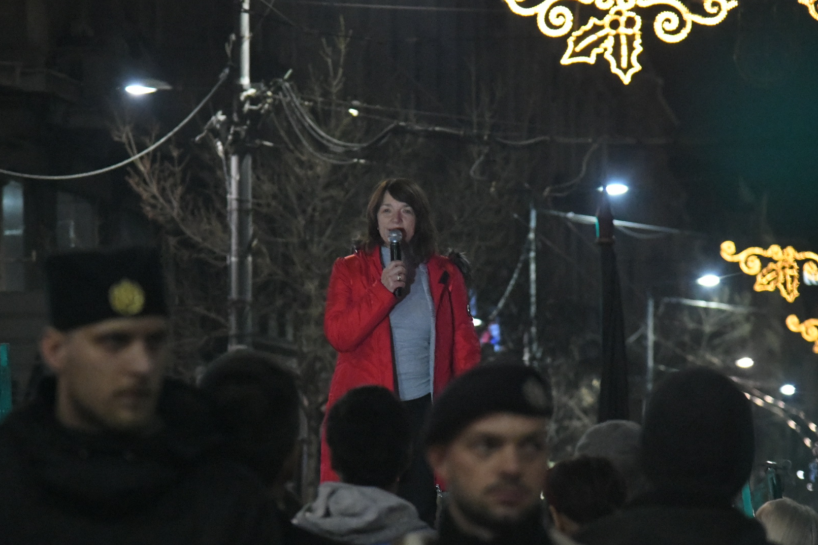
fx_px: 4112
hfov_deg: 11.4
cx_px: 408
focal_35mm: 181
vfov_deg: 7.6
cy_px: 272
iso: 12800
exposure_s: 1/160
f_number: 5
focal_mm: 120
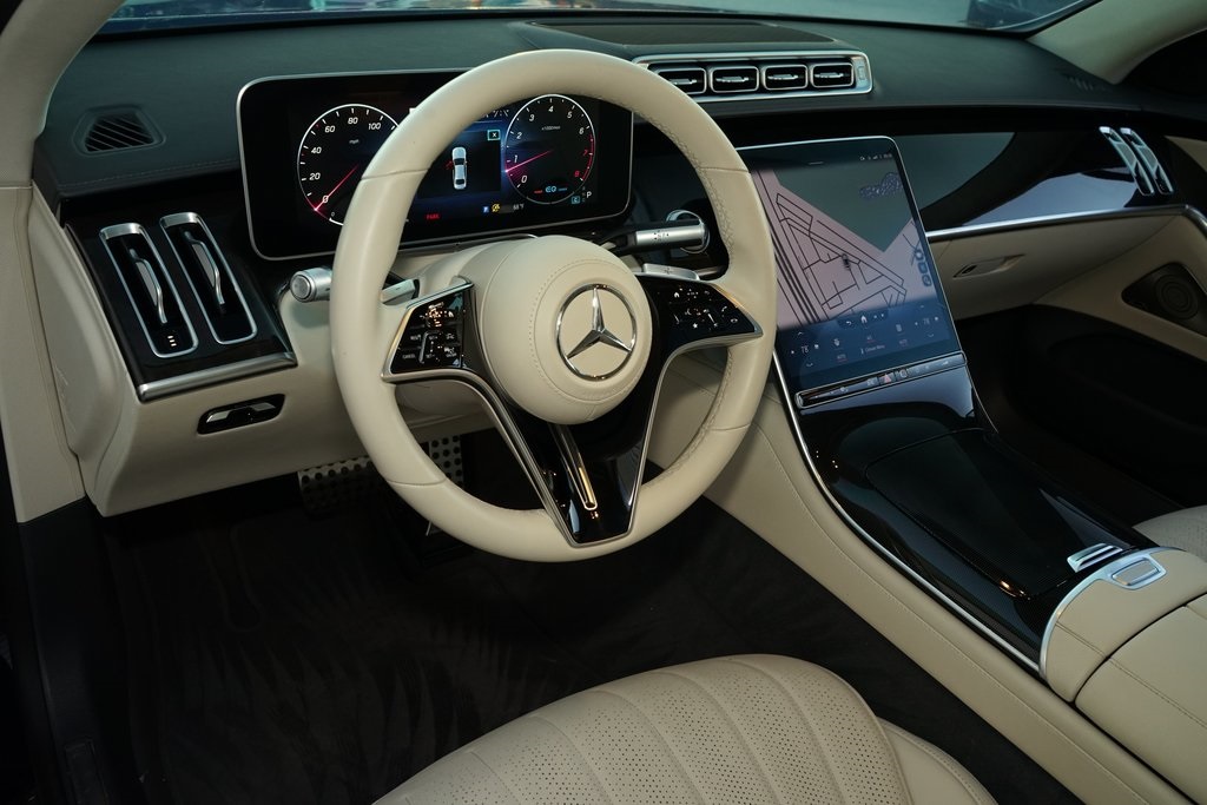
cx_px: 604
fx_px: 1006
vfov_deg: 43.6
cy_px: 402
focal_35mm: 30
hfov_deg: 61.9
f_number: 8
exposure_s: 1/30
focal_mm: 30
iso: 1250
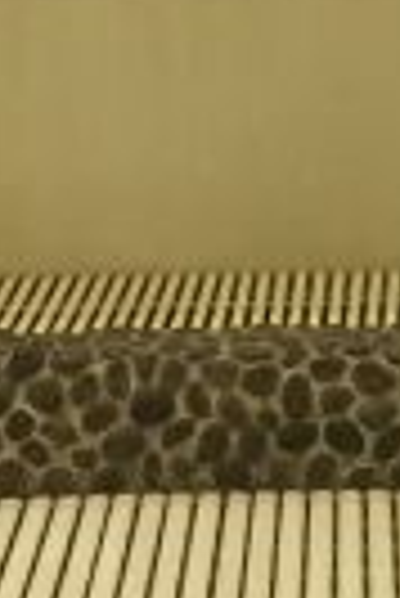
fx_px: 2643
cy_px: -328
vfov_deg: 12.2
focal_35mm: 159
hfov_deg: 8.6
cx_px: 425
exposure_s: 1/17
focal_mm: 4.15
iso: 125
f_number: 2.2
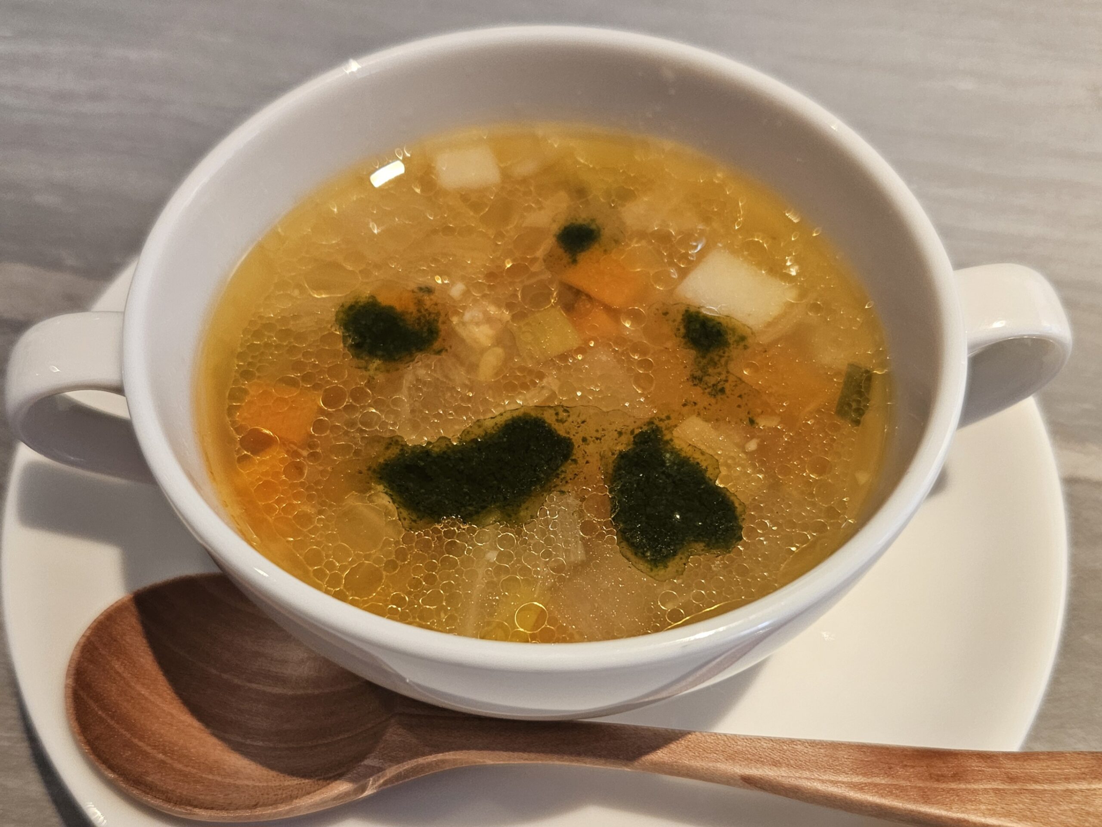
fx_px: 732
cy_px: 414
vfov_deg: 58.9
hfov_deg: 73.9
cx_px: 551
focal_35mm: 23
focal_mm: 5.4
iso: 160
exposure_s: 1/120
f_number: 1.8
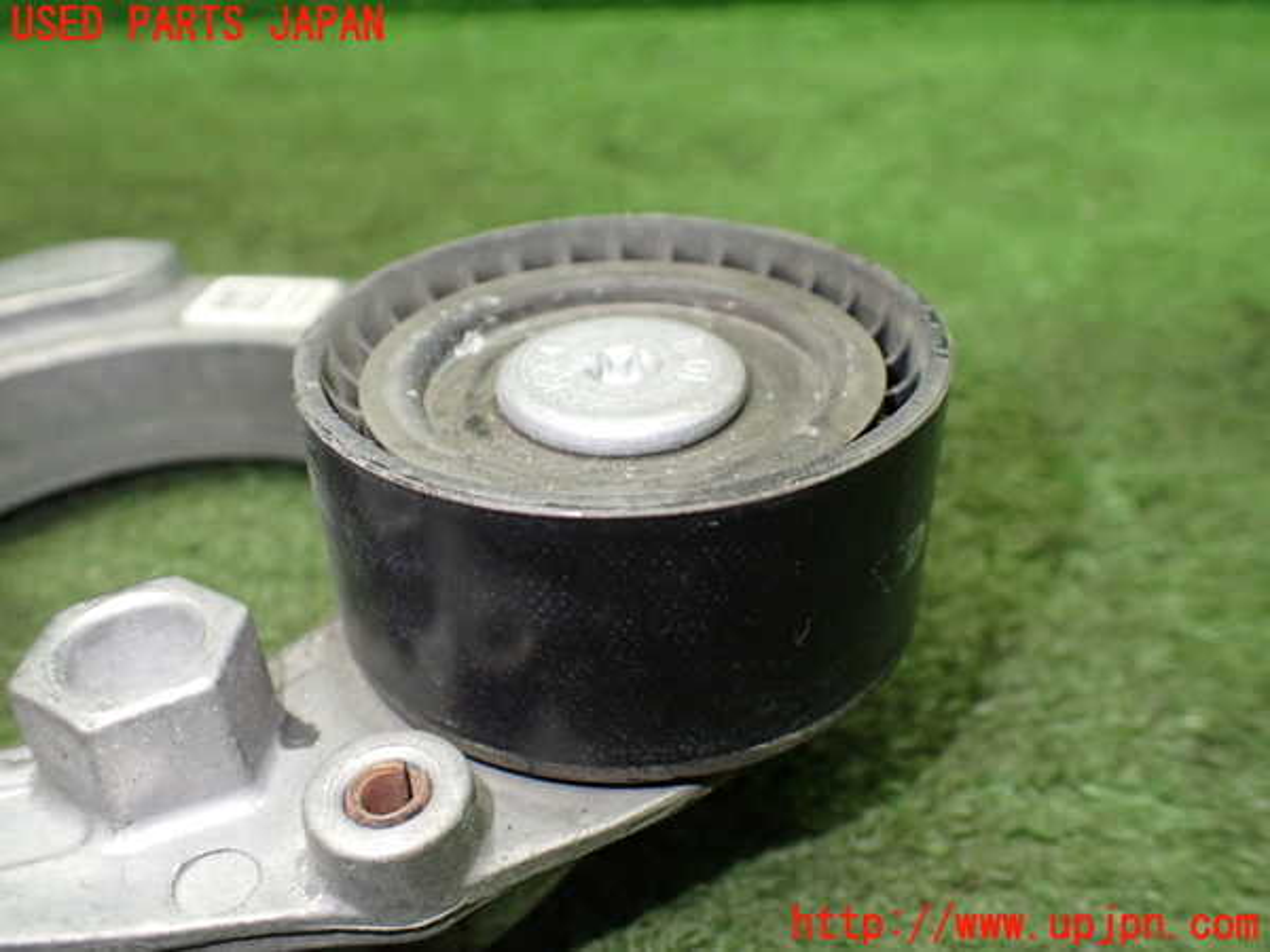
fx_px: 1101
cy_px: 476
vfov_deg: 46.8
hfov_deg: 60.0
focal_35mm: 30
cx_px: 635
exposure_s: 1/125
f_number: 2.3
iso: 640
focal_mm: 5.4
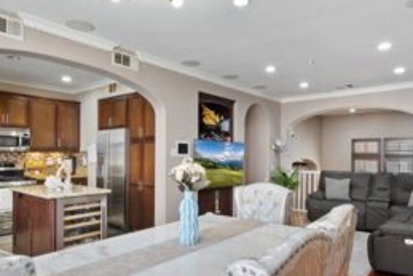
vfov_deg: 51.3
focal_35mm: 25
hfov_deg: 71.5
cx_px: 205
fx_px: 287
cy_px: 142
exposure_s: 30
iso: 50
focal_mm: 16
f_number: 22
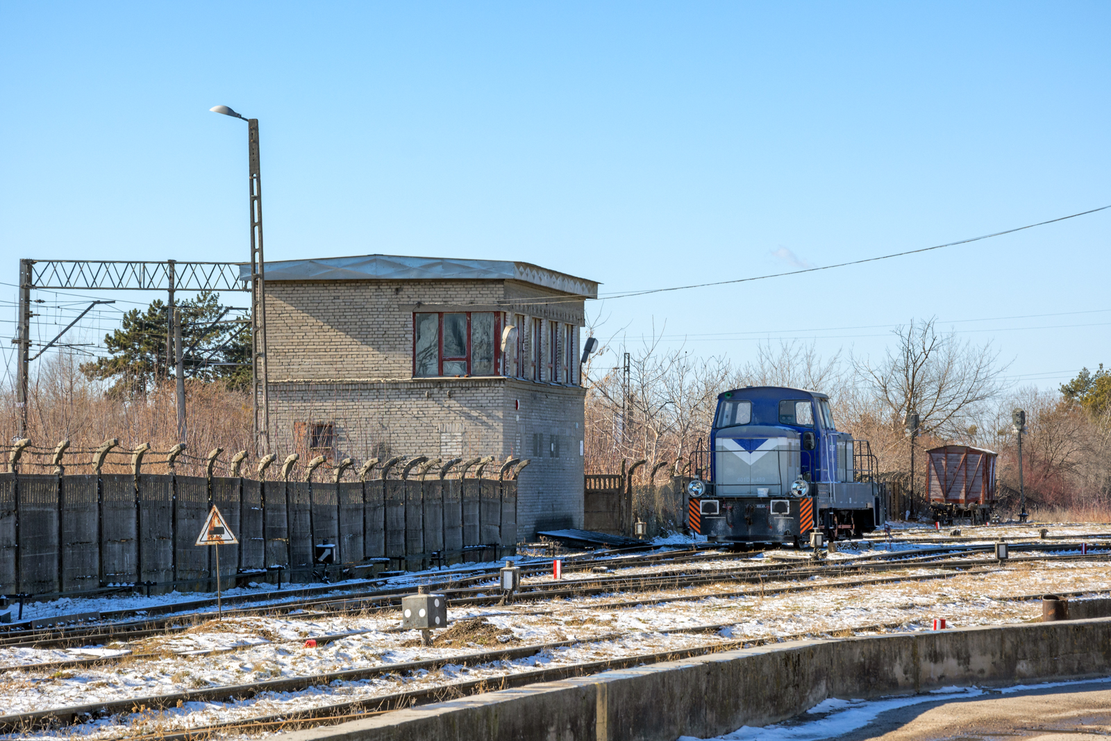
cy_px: 370
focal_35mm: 128
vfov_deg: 10.8
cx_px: 556
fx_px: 3935
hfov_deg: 16.1
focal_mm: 85
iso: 200
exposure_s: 1/400
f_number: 9
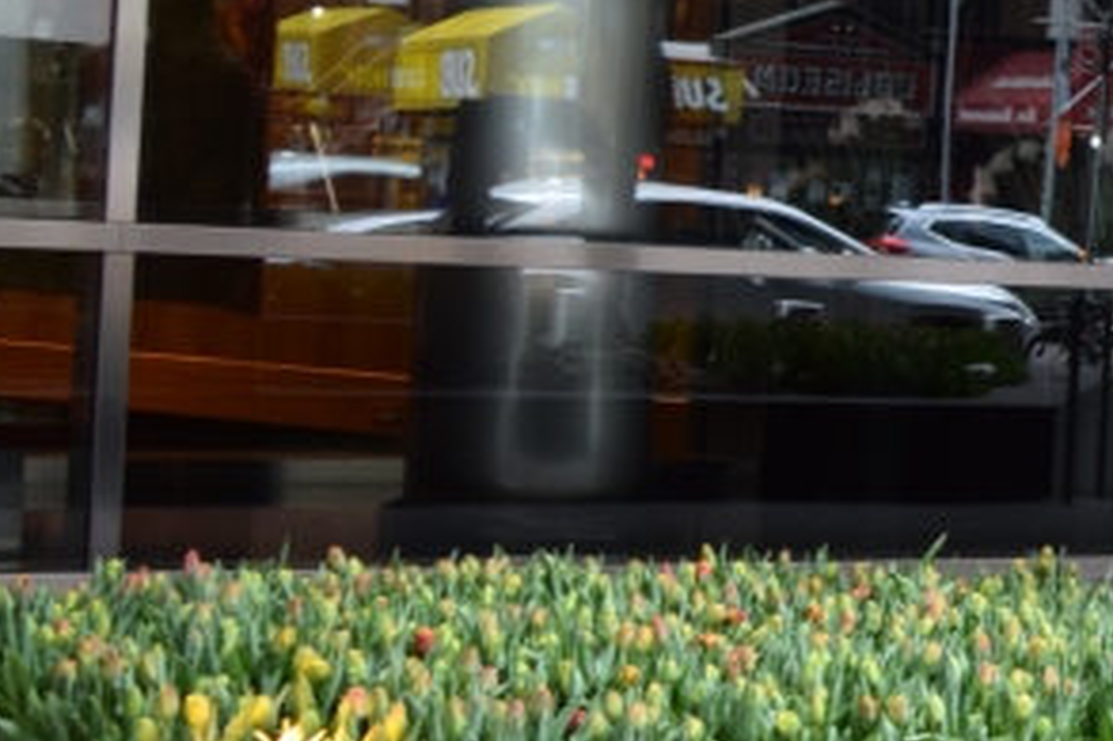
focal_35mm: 105
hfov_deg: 17.8
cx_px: 1588
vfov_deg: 13.0
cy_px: 228
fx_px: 3244
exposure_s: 1/60
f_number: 4
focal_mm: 20
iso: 560
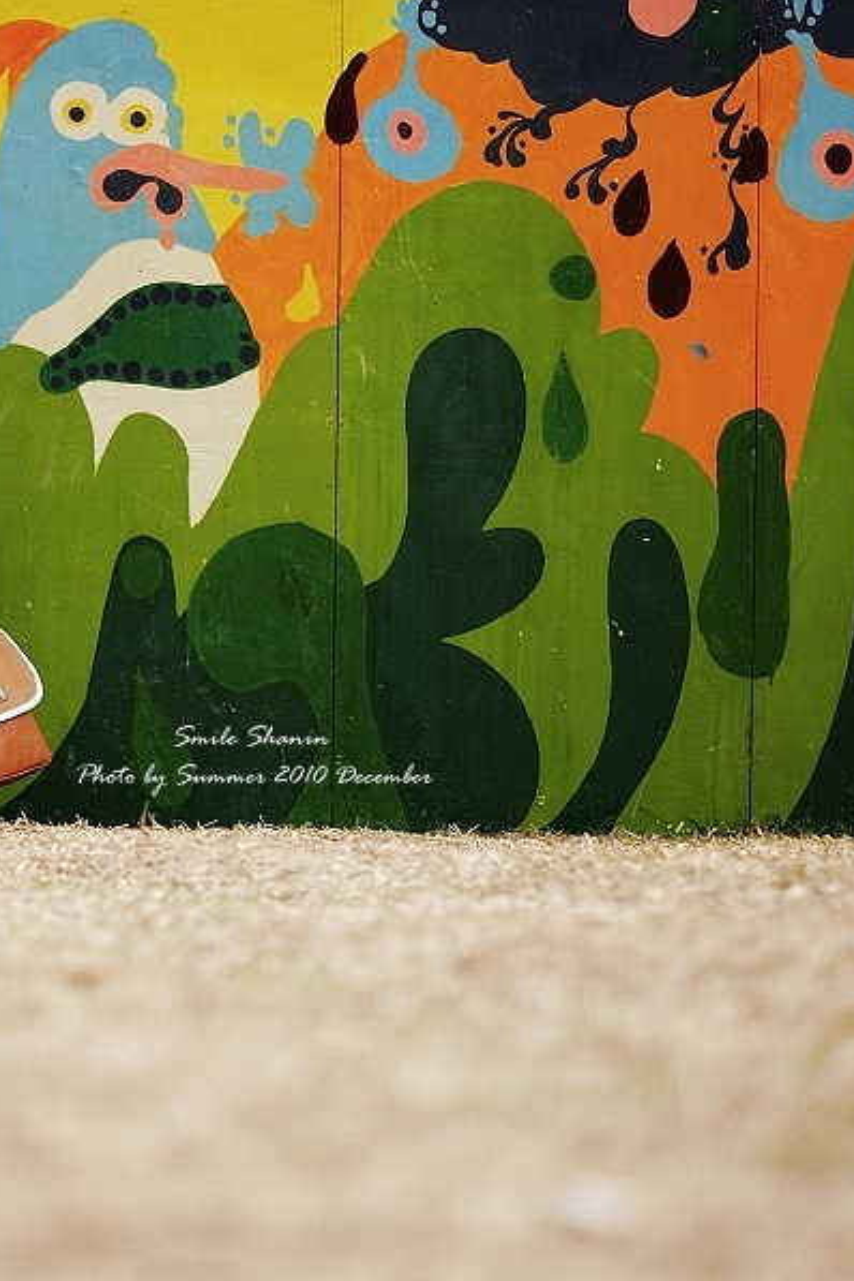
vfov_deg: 18.1
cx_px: 193
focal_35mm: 113
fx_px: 4021
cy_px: 639
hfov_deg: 12.1
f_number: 1.8
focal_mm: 50
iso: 100
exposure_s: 1/1600
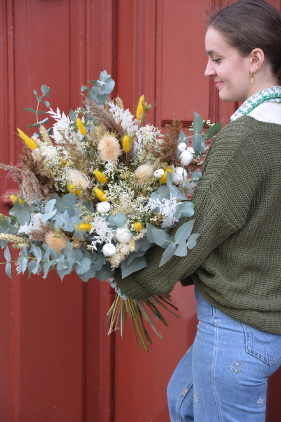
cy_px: 211
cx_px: 140
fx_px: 1580
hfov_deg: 10.2
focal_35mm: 135
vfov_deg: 15.2
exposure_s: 1/125
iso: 360
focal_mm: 90
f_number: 5.6
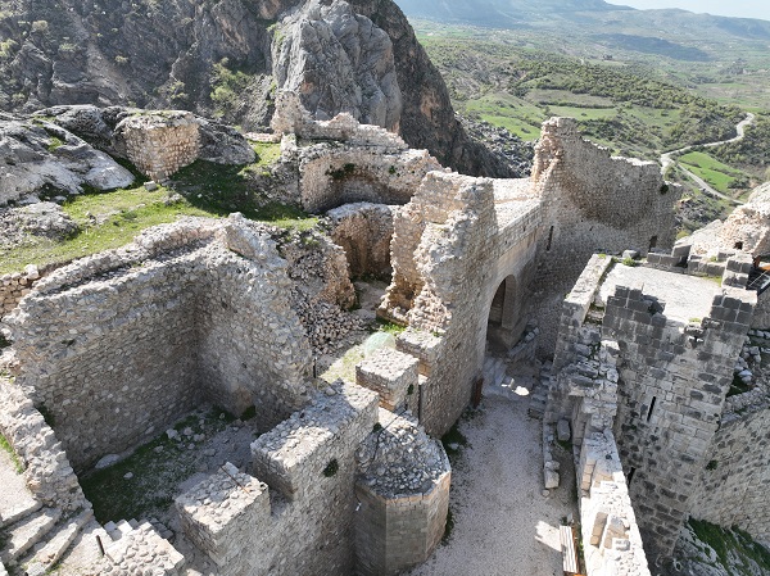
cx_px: 385
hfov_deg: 71.6
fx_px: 533
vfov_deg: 56.7
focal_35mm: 24
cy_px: 288
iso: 140
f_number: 2.8
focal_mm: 12.29
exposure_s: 1/1250
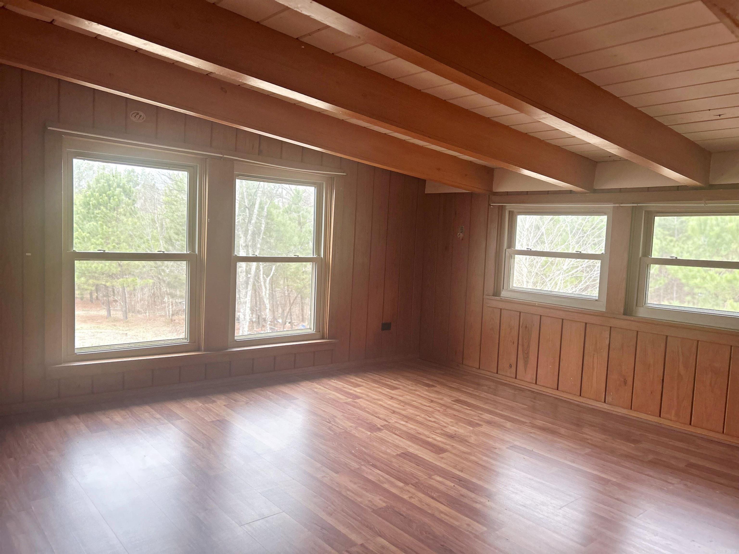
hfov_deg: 67.3
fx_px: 555
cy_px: 277
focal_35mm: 26
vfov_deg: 53.1
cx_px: 370
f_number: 1.5
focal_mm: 5.7
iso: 100
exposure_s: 1/60
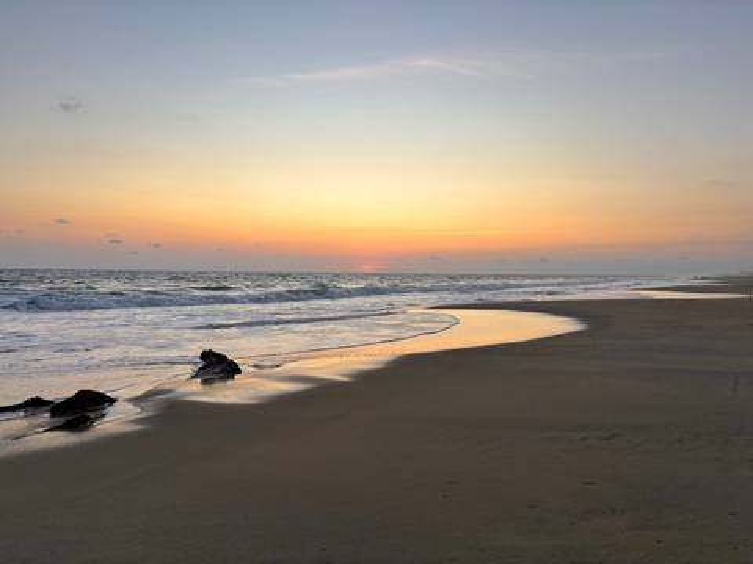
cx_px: 376
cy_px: 282
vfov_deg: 53.1
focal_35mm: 26
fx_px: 566
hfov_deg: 67.3
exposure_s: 1/421
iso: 50
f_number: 1.6
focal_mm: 5.96
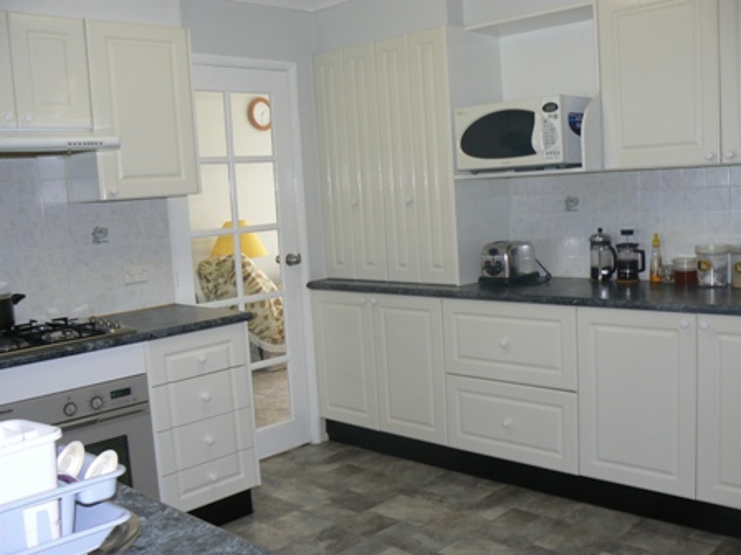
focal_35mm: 36
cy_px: 278
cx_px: 370
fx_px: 771
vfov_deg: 39.7
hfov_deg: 51.4
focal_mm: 6
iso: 100
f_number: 2.8
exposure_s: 1/30
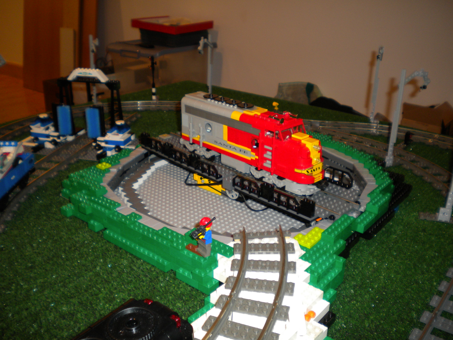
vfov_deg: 40.7
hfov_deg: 52.6
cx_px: 226
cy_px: 170
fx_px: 458
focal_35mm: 35
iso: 100
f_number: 3.1
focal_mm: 6.3
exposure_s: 1/30
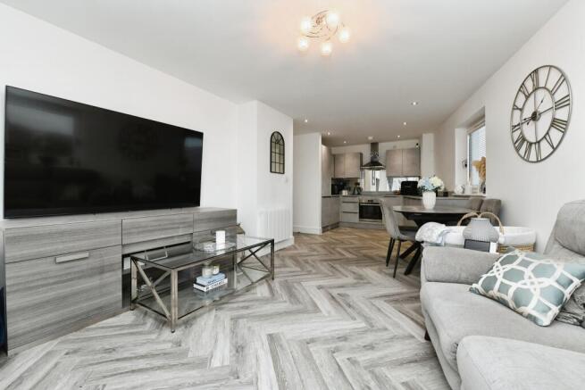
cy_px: 195
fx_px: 244
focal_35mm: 15
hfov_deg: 100.4
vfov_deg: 77.4
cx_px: 292
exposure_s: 1/60
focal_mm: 15
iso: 800
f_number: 8
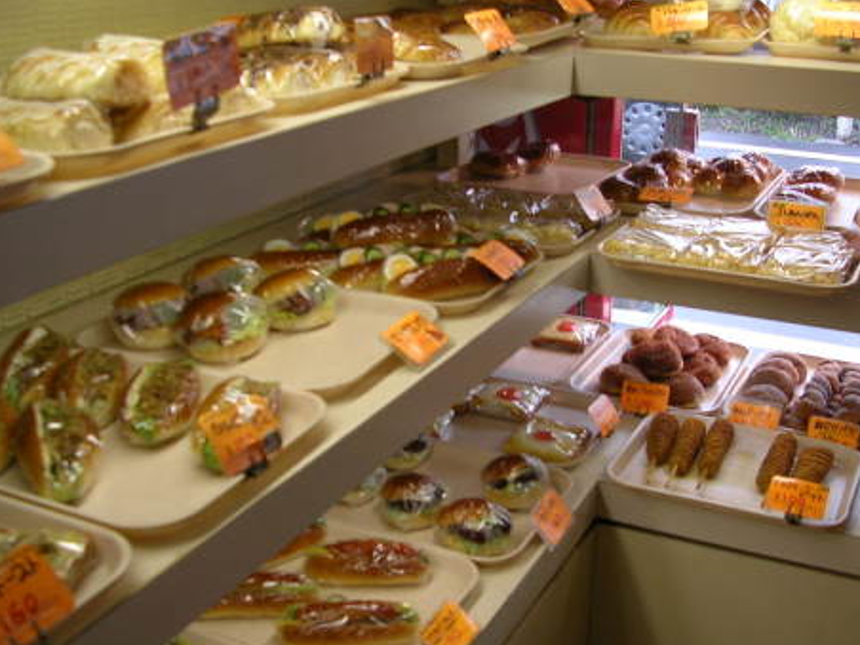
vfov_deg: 34.3
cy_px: 322
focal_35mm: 42
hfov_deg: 44.7
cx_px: 468
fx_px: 1043
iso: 50
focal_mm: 5.8
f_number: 2.8
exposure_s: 1/24.4
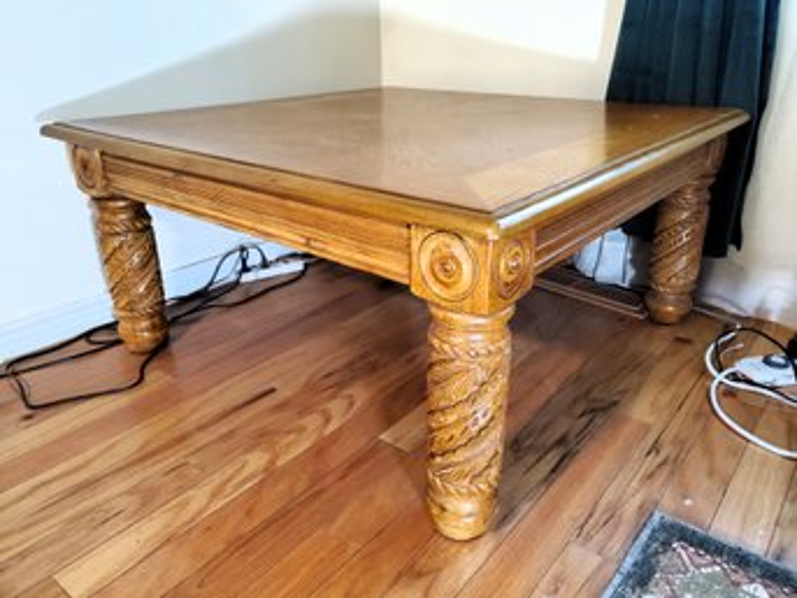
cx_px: 398
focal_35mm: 26
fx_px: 598
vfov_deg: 53.0
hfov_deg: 67.3
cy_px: 299
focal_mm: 4.3
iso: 640
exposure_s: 1/40
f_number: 1.5
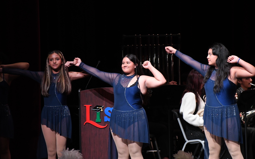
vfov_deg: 5.0
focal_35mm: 261
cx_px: 128
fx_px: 1813
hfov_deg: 8.0
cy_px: 79
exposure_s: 1/200
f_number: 6.3
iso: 5000
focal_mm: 170
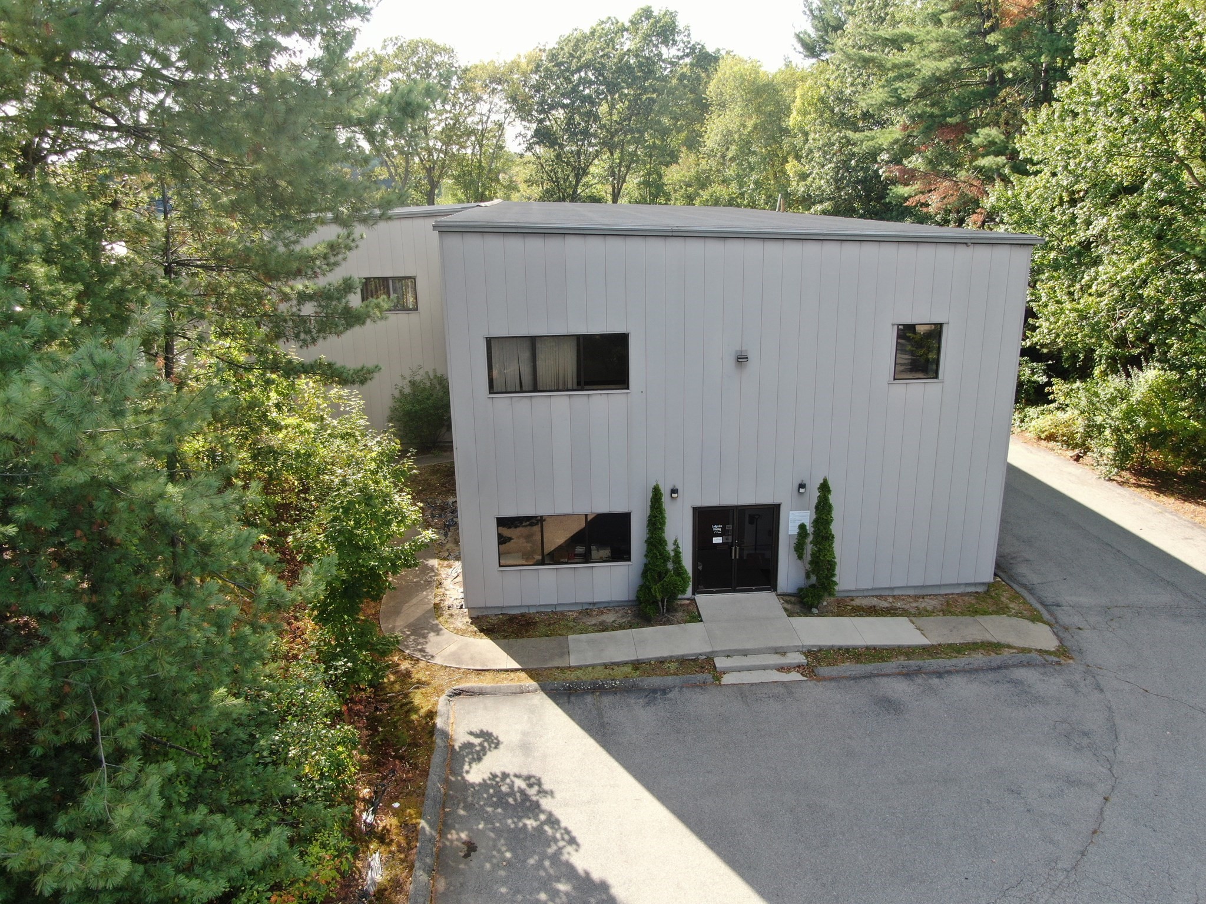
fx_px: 836
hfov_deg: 71.6
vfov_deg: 56.8
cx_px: 603
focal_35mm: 24
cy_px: 452
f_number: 2.8
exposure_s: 1/240
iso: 100
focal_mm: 4.39
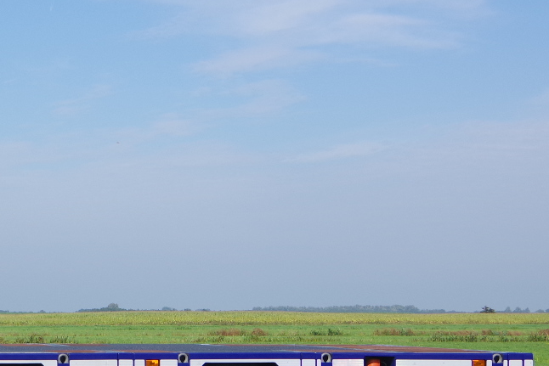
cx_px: -224
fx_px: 1632
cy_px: 289
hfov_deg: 17.5
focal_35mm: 107
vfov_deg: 12.8
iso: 200
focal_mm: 24
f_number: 6.3
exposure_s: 1/500
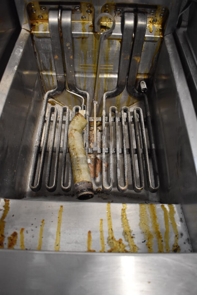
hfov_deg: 48.0
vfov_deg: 67.3
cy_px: 148
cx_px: 98
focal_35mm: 27
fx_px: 221
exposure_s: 1/125
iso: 2200
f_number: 3.5
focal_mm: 18
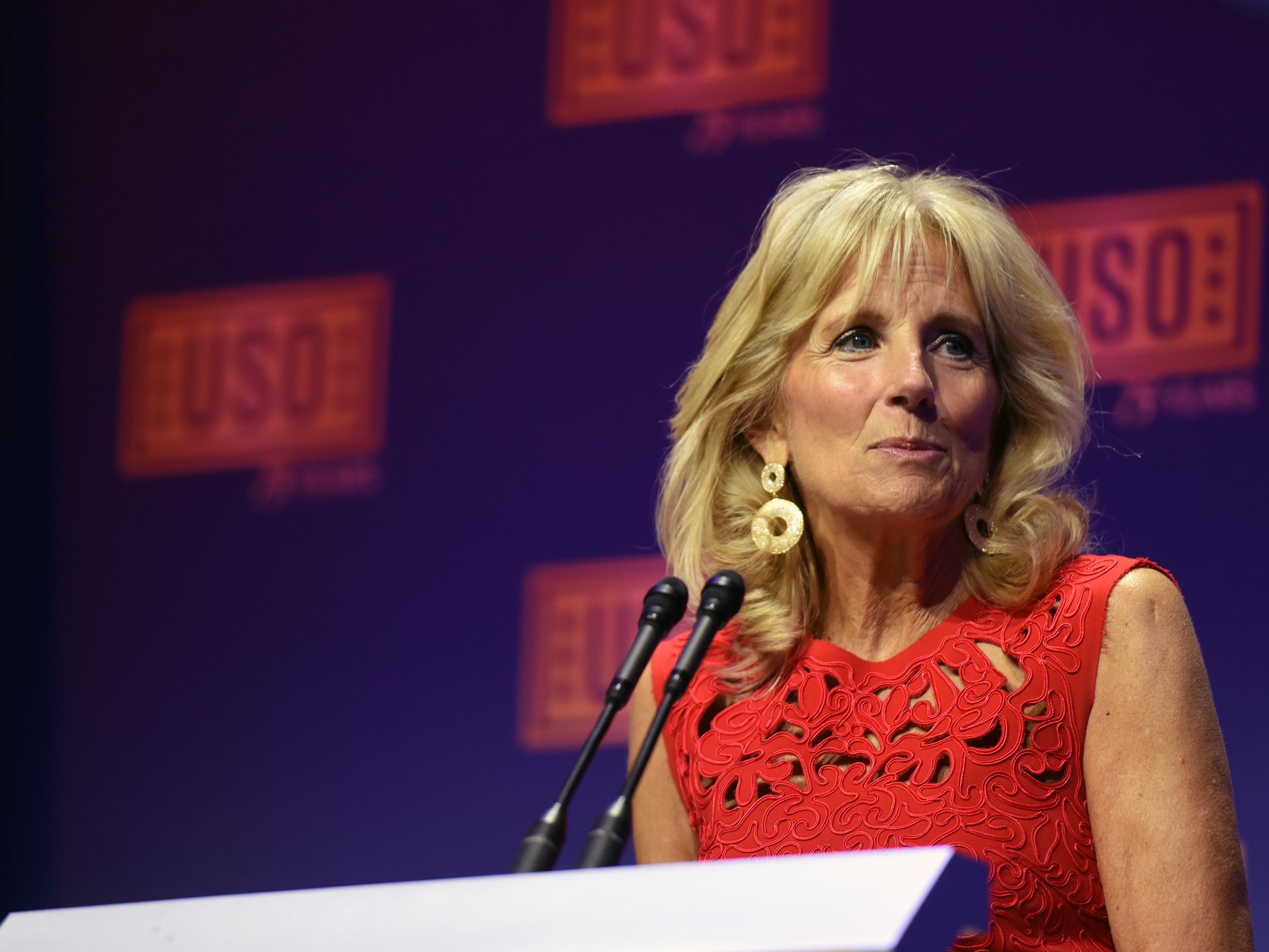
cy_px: 507
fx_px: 9201
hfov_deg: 7.9
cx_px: 685
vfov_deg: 5.9
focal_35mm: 251
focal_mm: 200
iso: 800
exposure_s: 1/125
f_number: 2.8
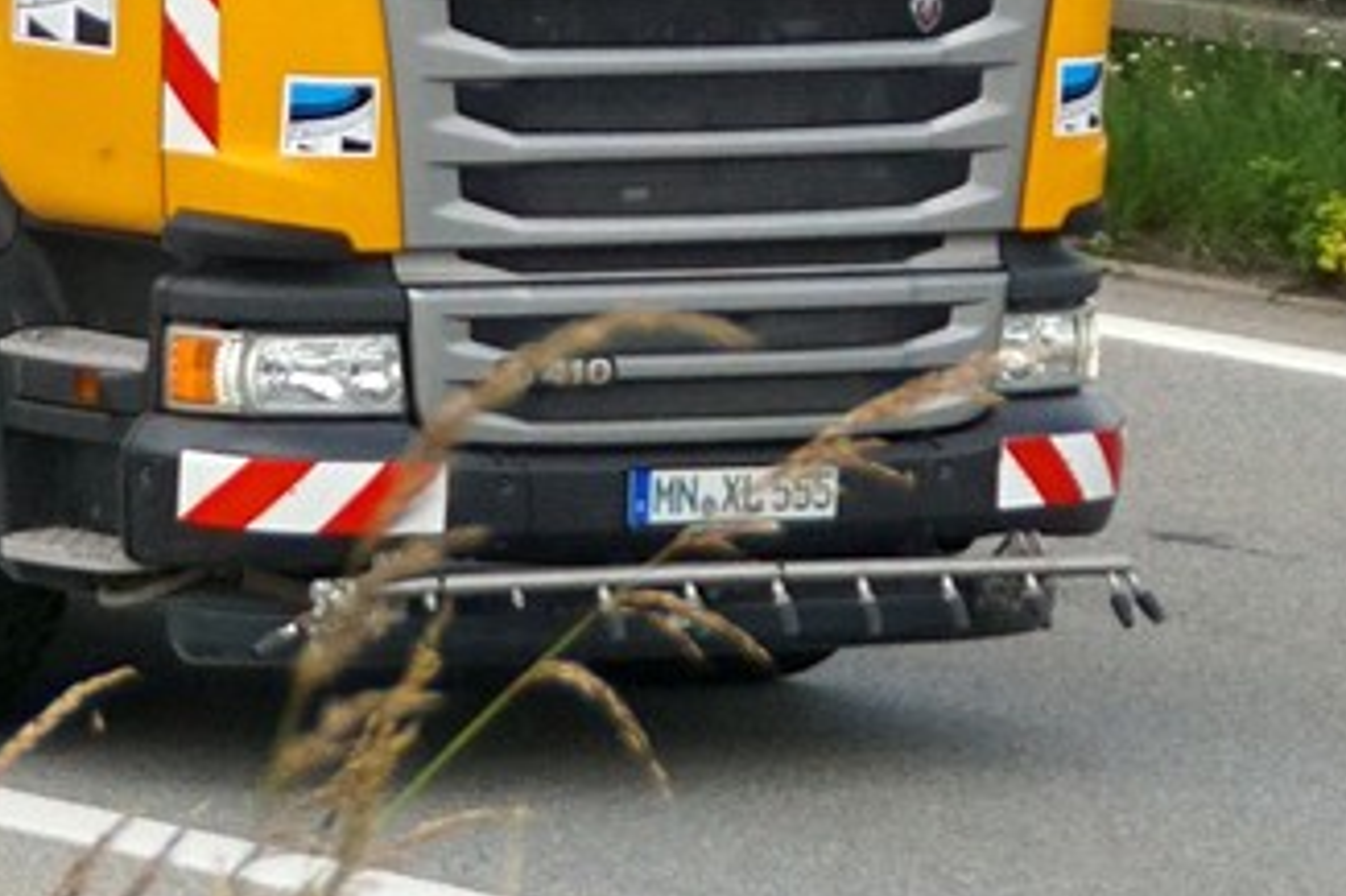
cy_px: -171
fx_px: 9641
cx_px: -219
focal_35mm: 258
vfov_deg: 5.3
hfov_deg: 7.9
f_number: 5.6
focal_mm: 70
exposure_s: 1/2000
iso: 640
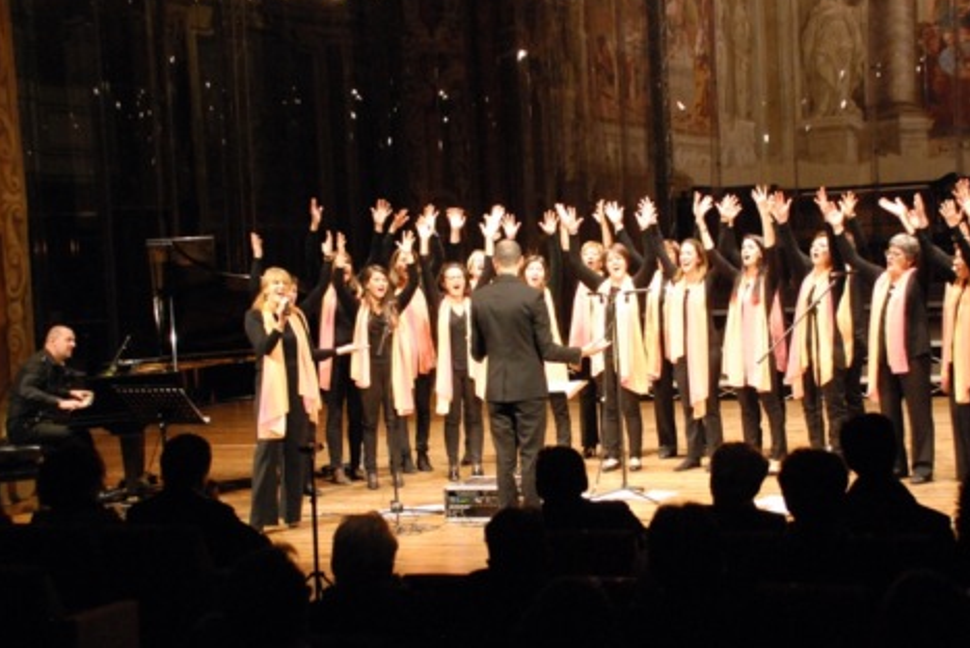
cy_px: 313
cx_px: 563
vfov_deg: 20.1
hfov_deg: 29.7
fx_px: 1826
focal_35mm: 68
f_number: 4.2
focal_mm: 31
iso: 1600
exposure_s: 1/25
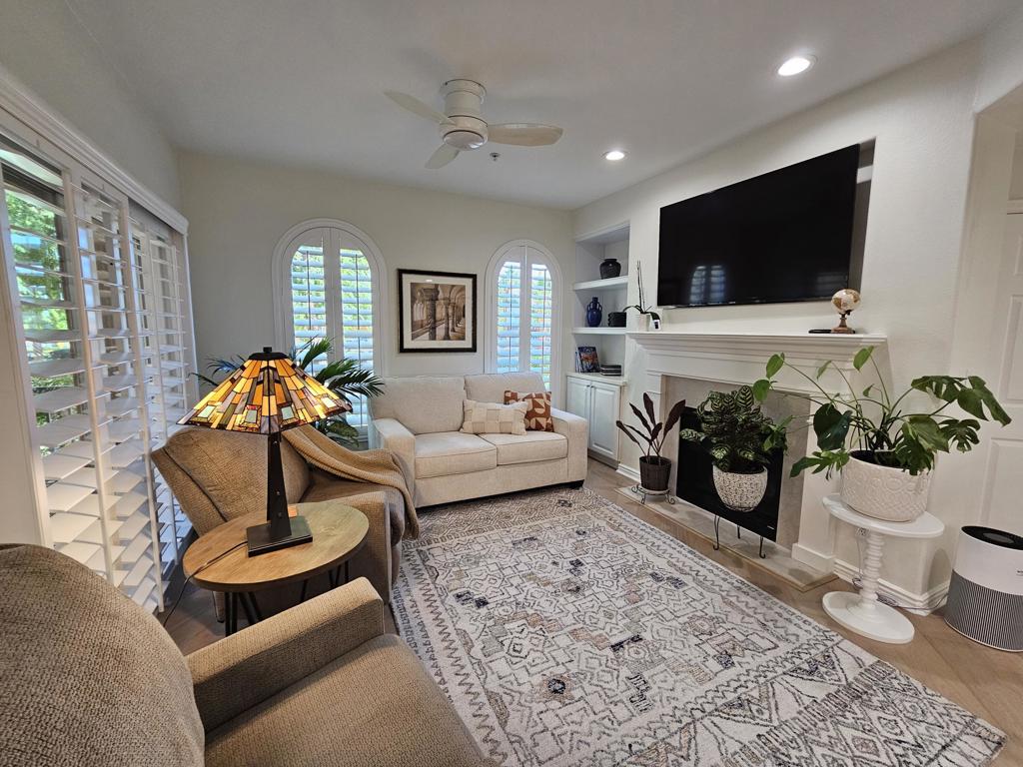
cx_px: 512
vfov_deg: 89.9
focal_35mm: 13
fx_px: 384
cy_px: 384
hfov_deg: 106.2
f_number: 2.2
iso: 160
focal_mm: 2.2
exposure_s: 1/60
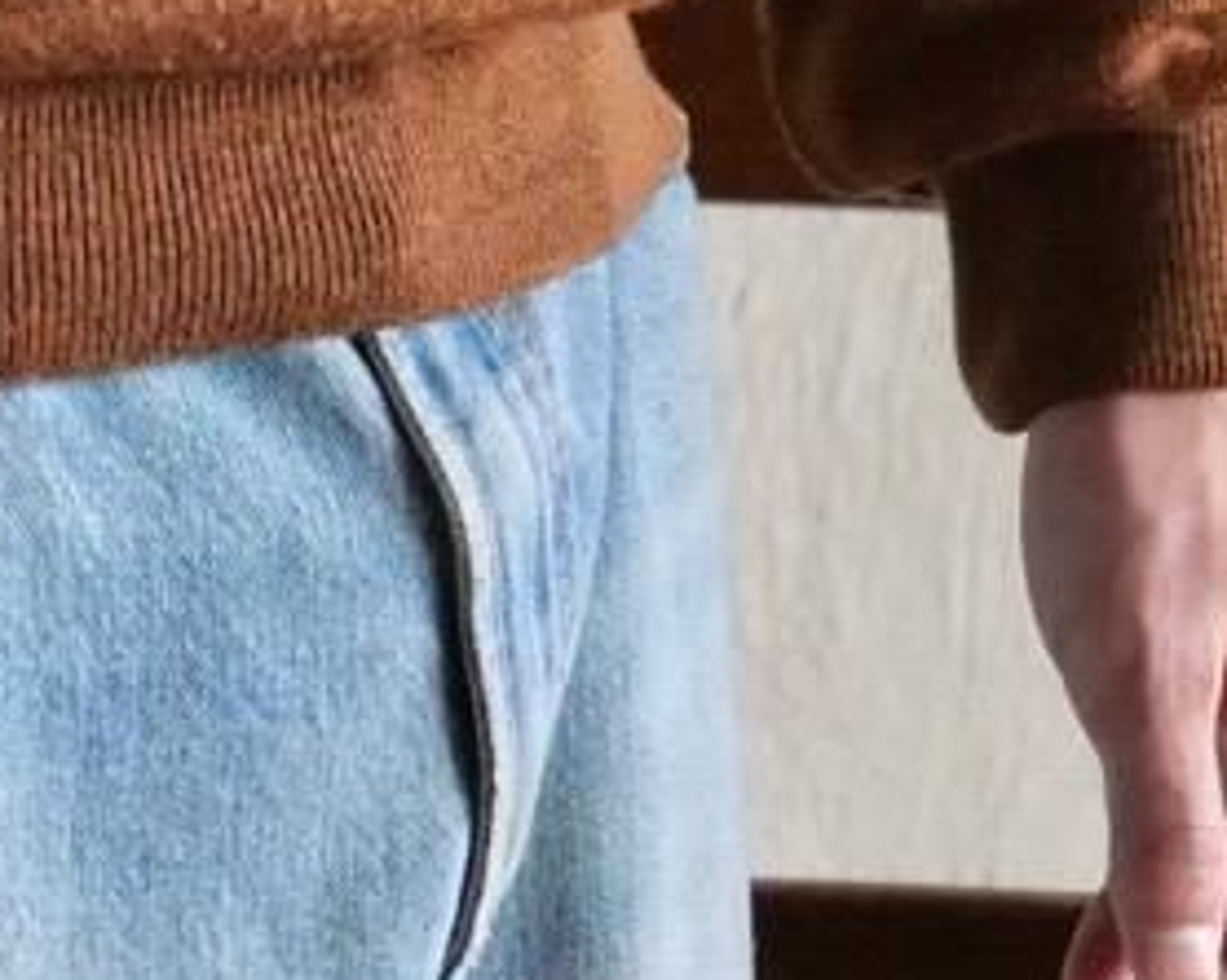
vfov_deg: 3.2
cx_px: -278
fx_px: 17636
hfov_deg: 4.0
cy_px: -834
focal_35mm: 486
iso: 3200
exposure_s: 1/125
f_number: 4
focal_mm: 54
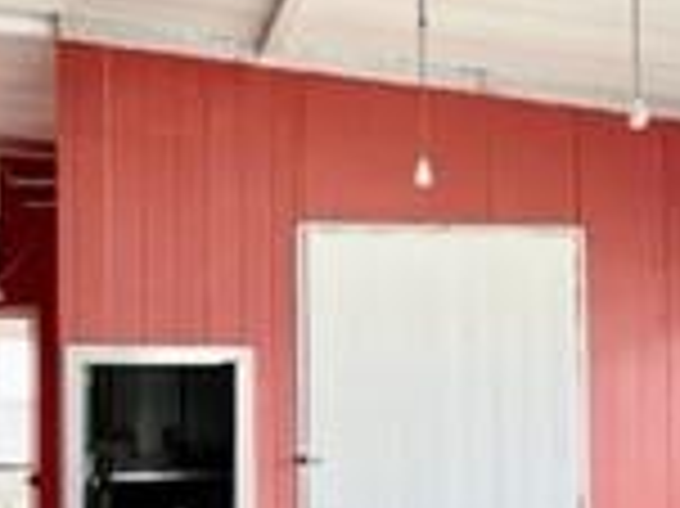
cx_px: 270
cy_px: 387
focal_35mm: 55
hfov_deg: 34.8
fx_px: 1080
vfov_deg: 26.2
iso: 64
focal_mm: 1.57
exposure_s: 1/122
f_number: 1.8
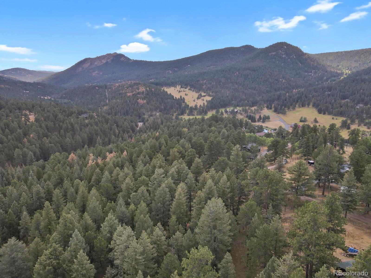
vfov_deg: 56.8
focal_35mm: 24
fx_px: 257
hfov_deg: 71.6
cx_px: 186
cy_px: 139
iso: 110
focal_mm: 4.5
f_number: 2.8
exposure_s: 1/200
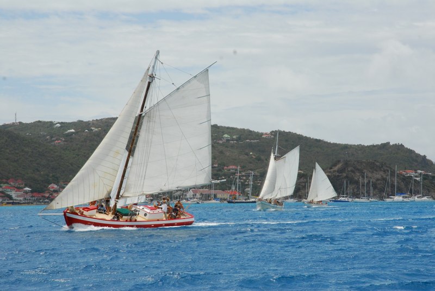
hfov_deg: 19.4
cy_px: 146
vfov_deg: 13.1
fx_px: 1271
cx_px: 218
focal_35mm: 105
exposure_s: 1/350
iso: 250
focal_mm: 70
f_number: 13
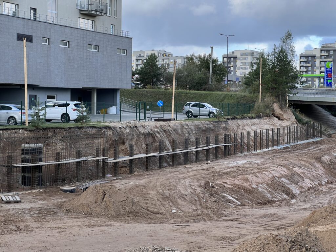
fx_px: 747
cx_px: 168
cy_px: 126
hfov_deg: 25.3
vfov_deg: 19.1
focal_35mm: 77
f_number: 2.8
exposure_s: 1/139
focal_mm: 9
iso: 32
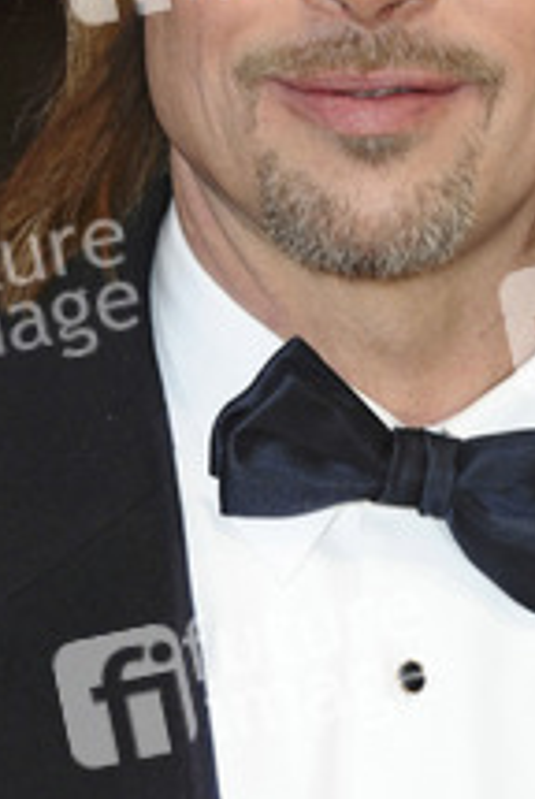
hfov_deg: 3.2
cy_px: 123
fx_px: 9597
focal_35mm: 432
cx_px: 355
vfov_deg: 4.8
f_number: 4.5
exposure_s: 1/200
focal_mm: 155
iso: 320
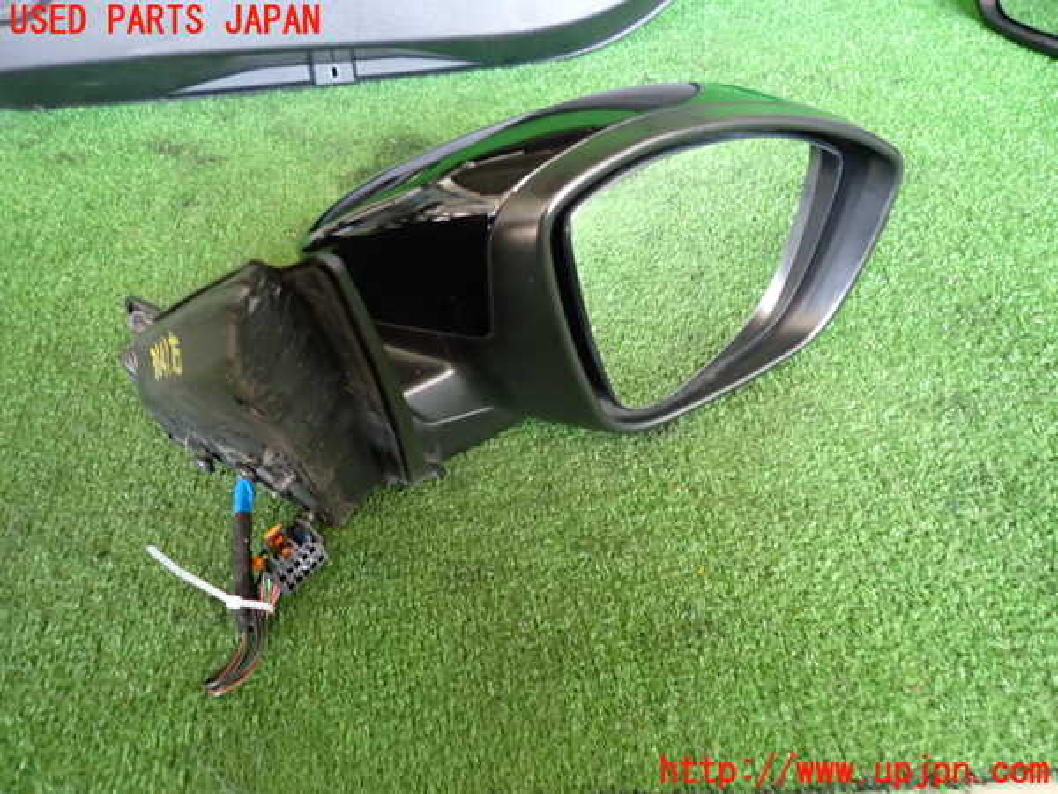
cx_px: 529
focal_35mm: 25
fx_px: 764
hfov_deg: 69.4
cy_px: 397
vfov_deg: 54.9
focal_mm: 4.5
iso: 640
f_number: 2
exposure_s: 1/30
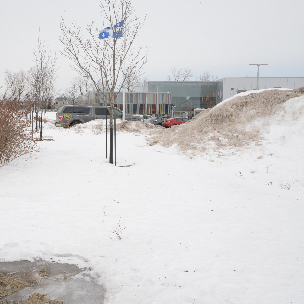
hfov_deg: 37.0
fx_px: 447
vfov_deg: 37.6
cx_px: 91
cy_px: 152
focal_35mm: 45
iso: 1600
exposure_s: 1/320
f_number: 18
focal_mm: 35
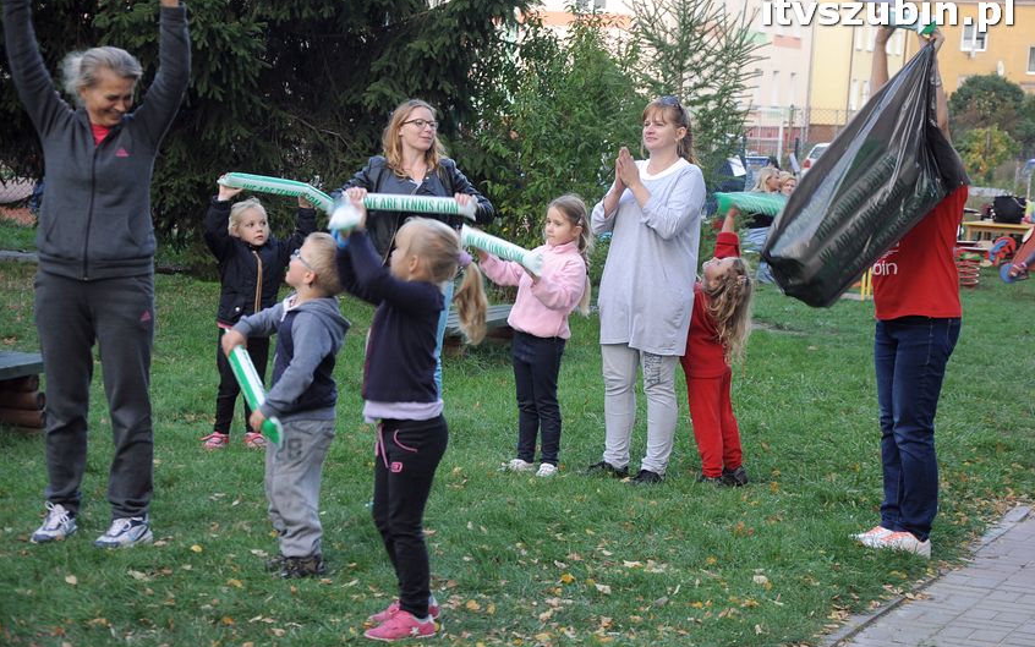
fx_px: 2511
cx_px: 518
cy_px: 319
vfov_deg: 14.7
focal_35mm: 89
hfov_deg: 23.3
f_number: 5
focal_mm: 58
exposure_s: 1/80
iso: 320
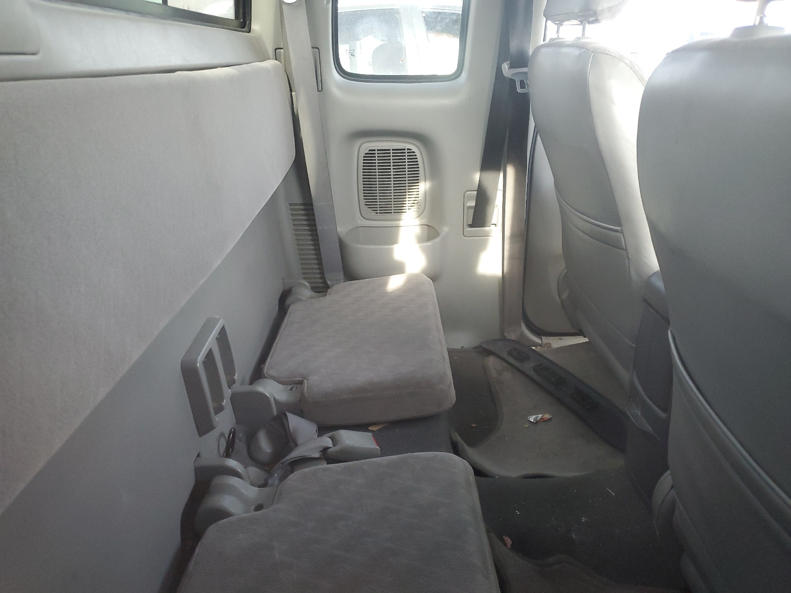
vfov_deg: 53.1
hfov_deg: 67.3
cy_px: 296
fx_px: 594
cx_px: 396
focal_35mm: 26
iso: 207
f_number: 1.5
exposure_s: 1/50
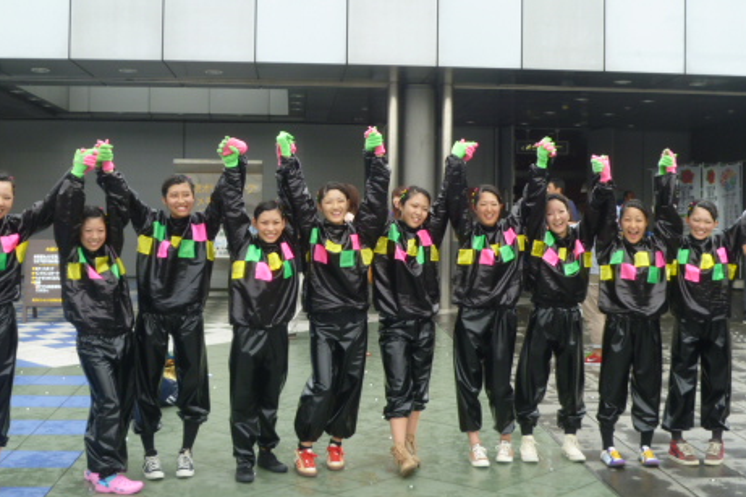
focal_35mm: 52
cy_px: 227
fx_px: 1077
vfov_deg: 26.0
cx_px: 379
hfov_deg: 38.2
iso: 80
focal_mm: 6.3
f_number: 4
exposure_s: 1/125
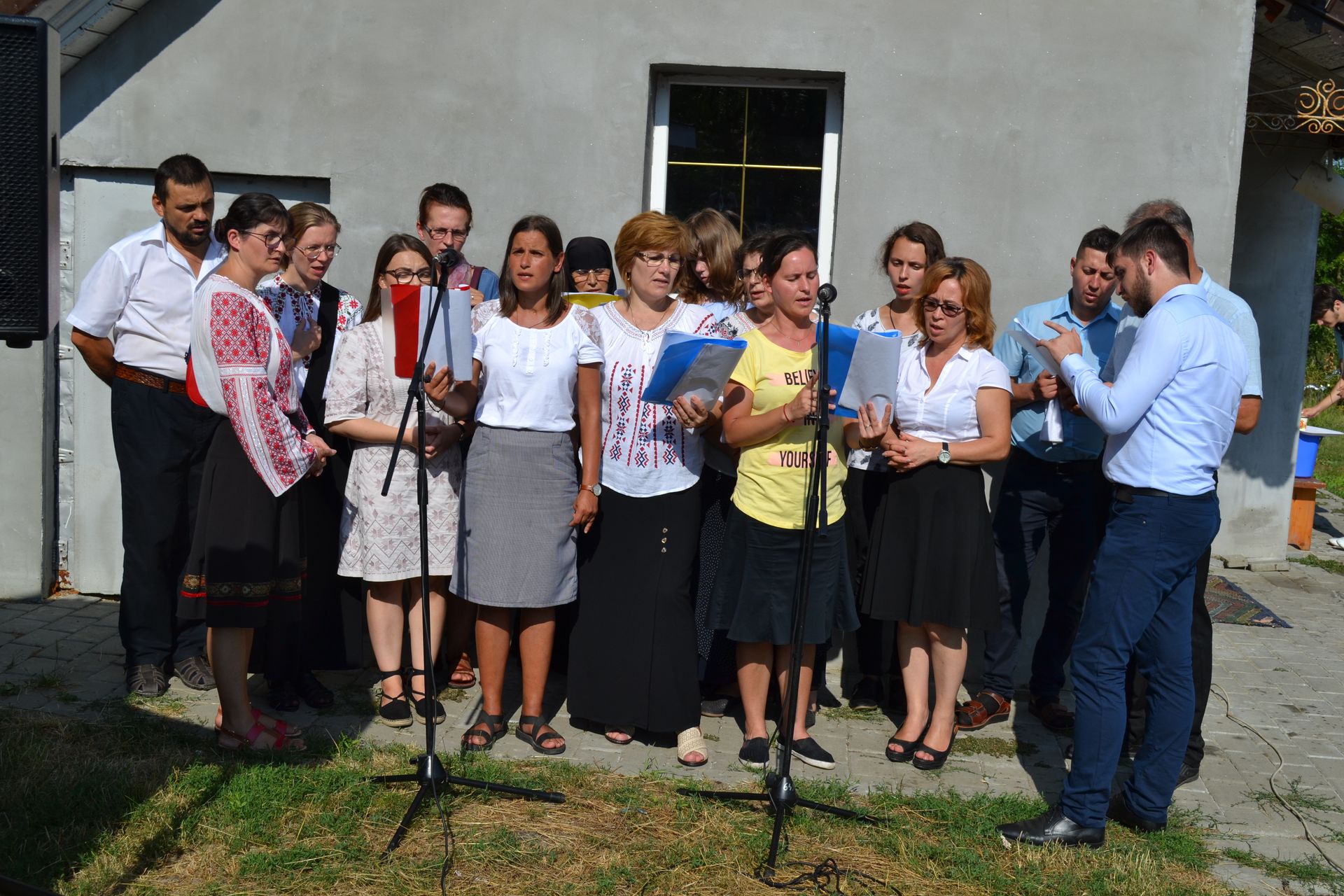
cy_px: 448
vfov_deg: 34.2
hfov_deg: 49.6
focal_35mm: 39
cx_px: 672
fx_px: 1456
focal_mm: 26
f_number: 9
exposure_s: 1/320
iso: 100
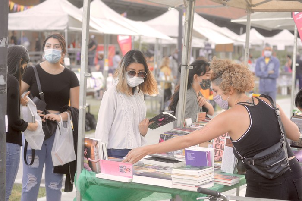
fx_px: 671
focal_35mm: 80
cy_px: 100
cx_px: 151
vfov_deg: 17.0
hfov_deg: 25.4
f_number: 4
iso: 400
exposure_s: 1/60
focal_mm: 80
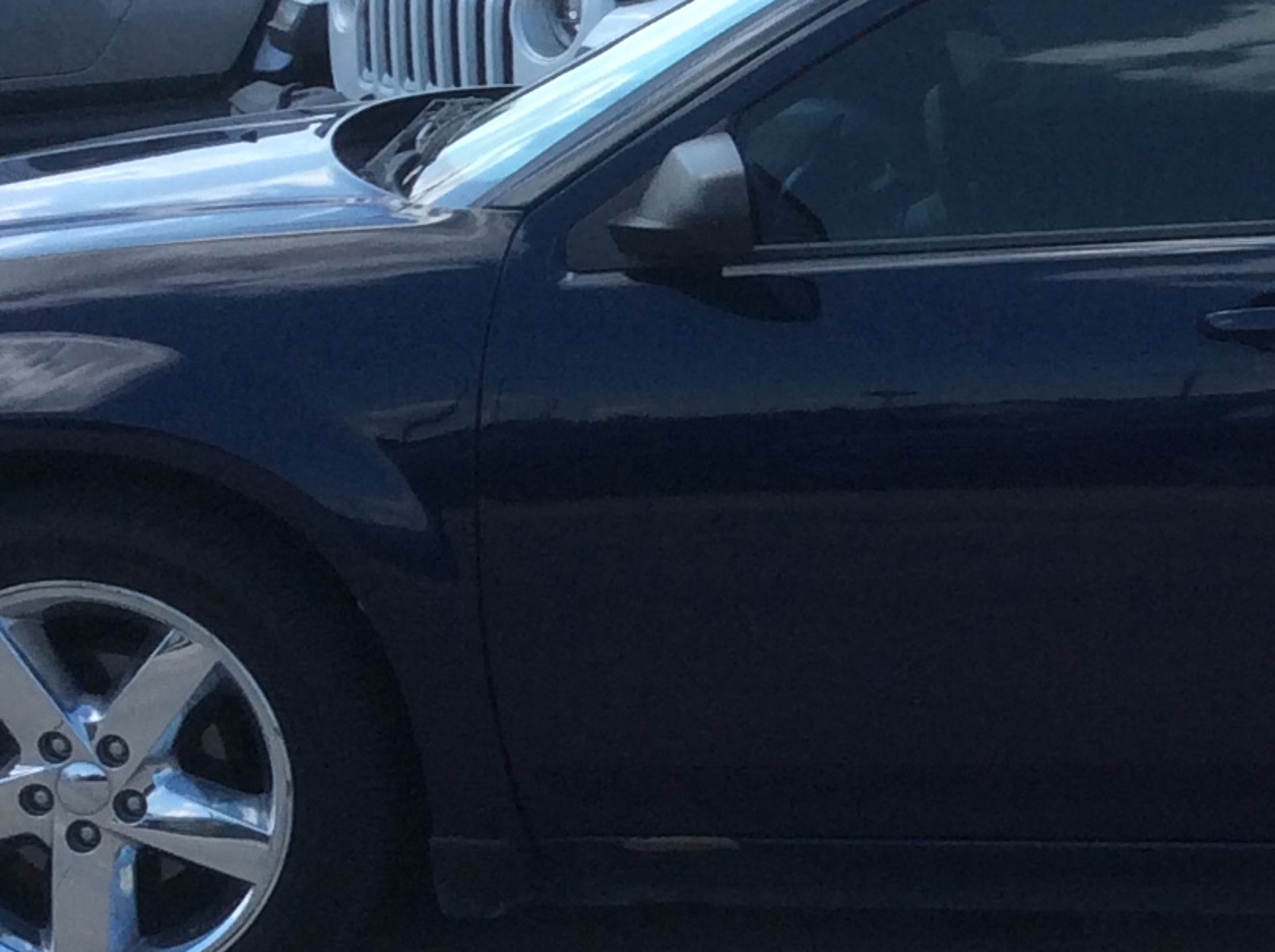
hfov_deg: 18.6
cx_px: 1285
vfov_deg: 14.3
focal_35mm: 103
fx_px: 3788
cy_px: 477
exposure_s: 1/784
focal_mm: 3.3
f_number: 2.4
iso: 32
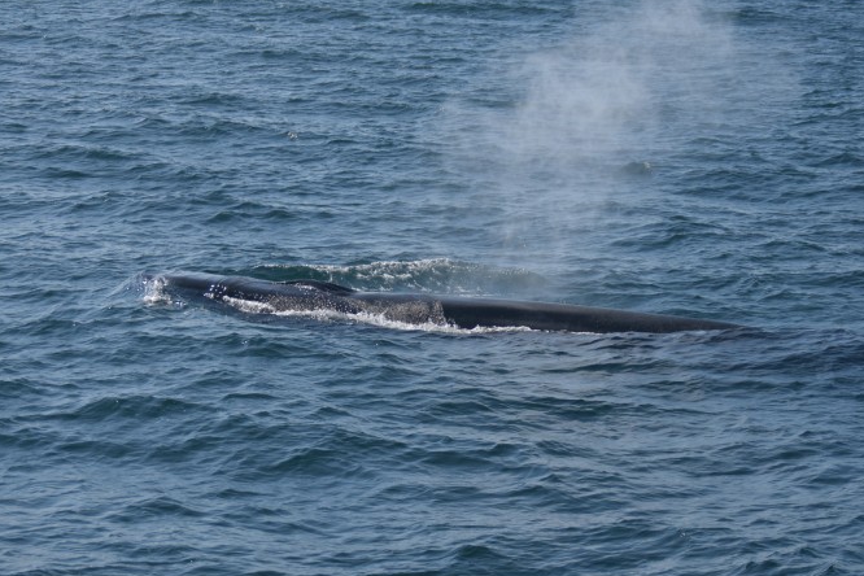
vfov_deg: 10.2
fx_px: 3211
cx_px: 429
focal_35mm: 134
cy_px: 330
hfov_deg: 15.3
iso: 200
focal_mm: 55
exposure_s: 1/4000
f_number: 4
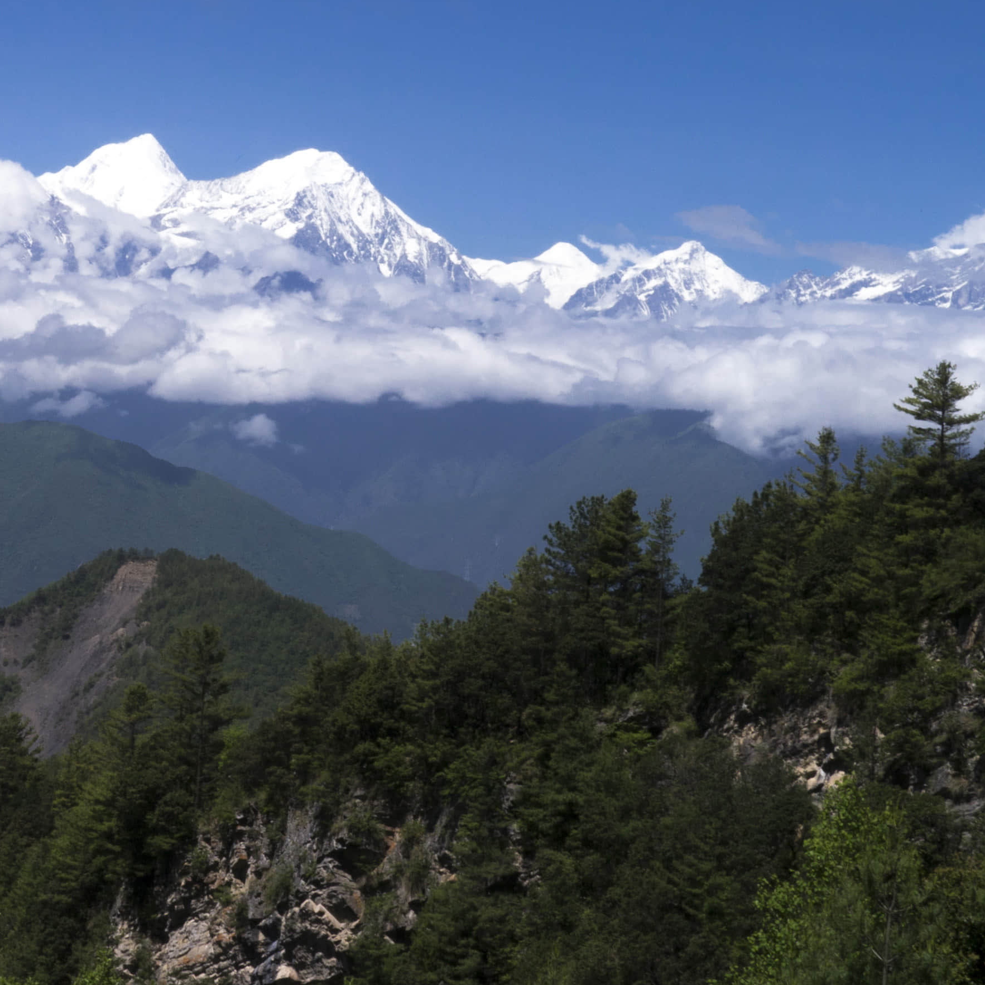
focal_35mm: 92
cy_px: 272
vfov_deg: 18.8
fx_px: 2962
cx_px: 133
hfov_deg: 18.6
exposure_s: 1/125
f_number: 16
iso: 160
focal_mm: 20
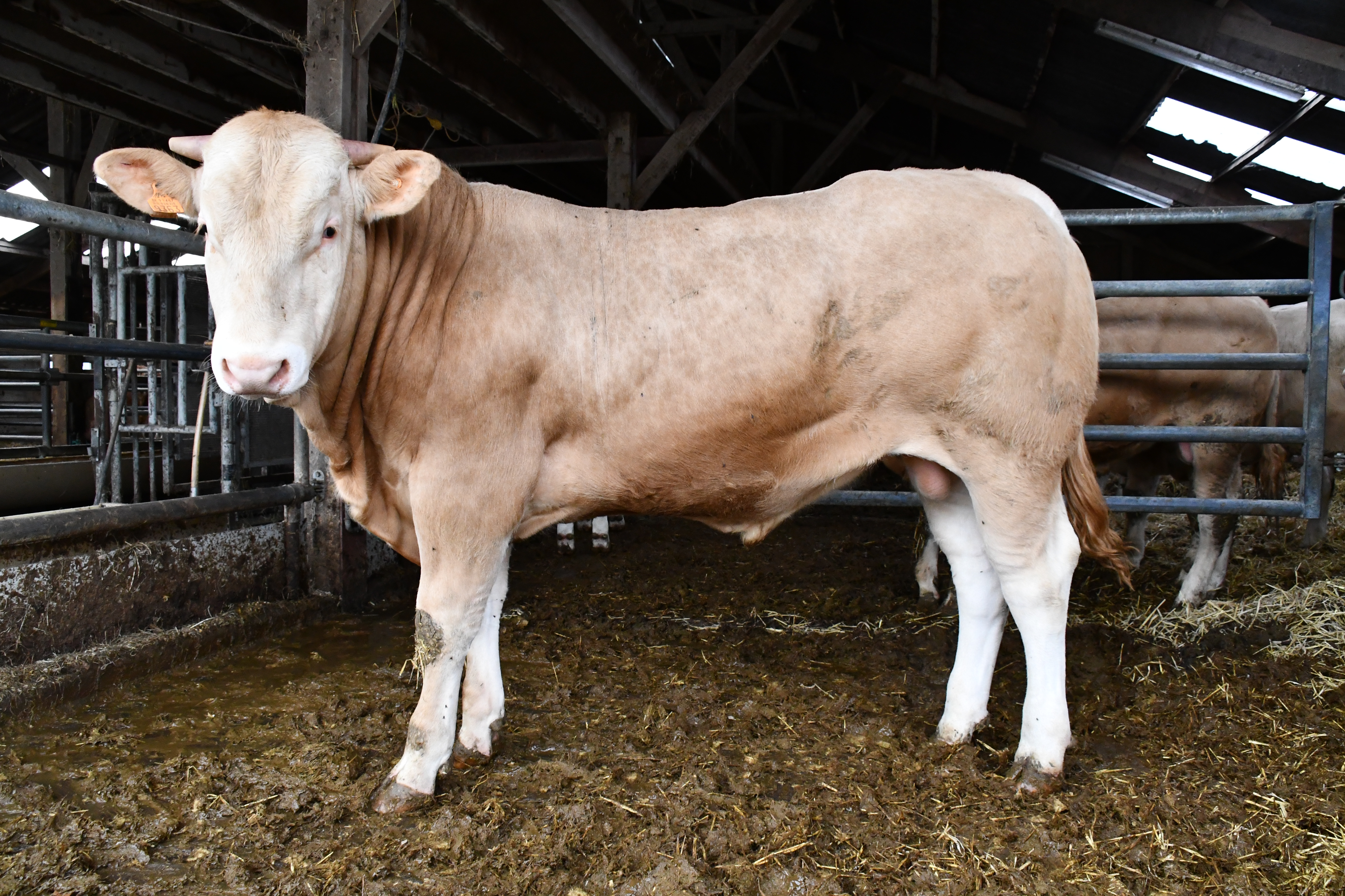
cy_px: 448
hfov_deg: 67.4
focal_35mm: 27
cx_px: 672
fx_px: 1009
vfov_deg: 47.9
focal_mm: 18
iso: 3200
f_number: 8
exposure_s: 1/250
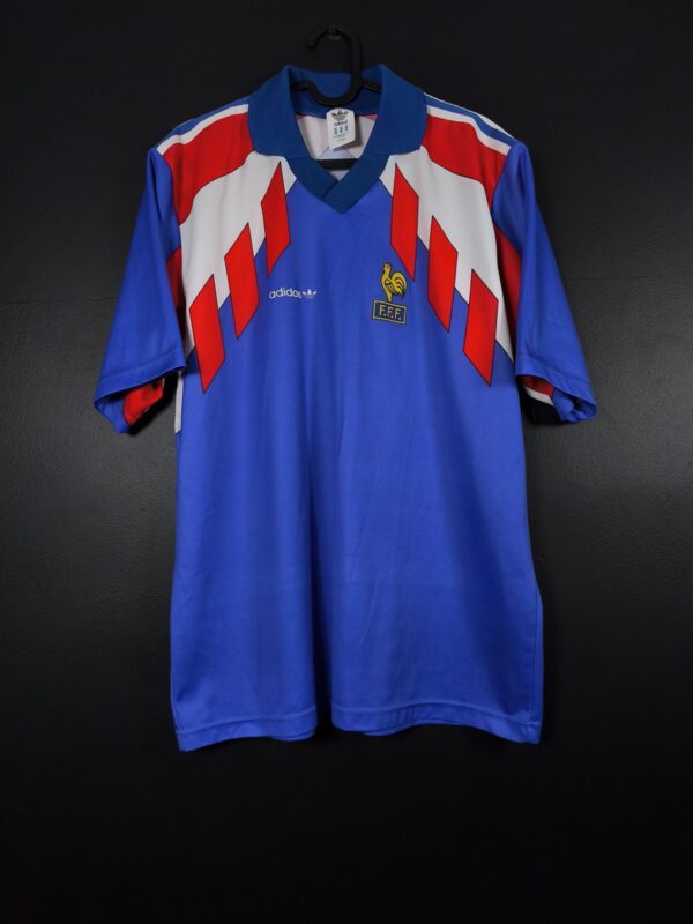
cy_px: 462
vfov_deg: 73.9
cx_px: 346
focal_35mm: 23
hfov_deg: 58.9
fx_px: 614
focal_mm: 6.57
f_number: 1.6
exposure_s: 1/160
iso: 400
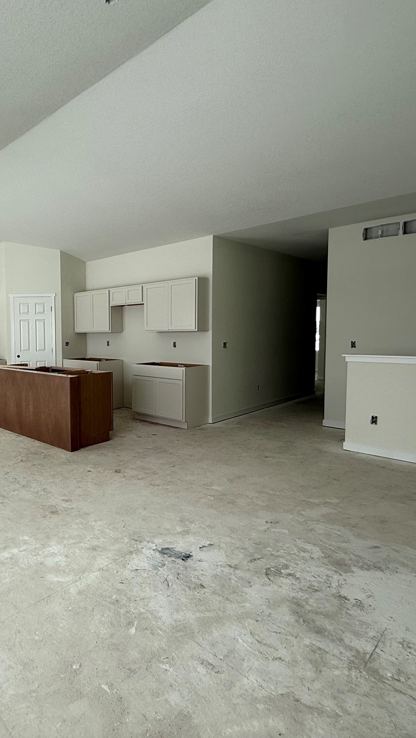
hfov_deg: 50.5
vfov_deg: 83.8
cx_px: 85
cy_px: 358
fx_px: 412
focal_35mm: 21
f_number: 2.2
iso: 50
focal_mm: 2.22
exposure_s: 1/220
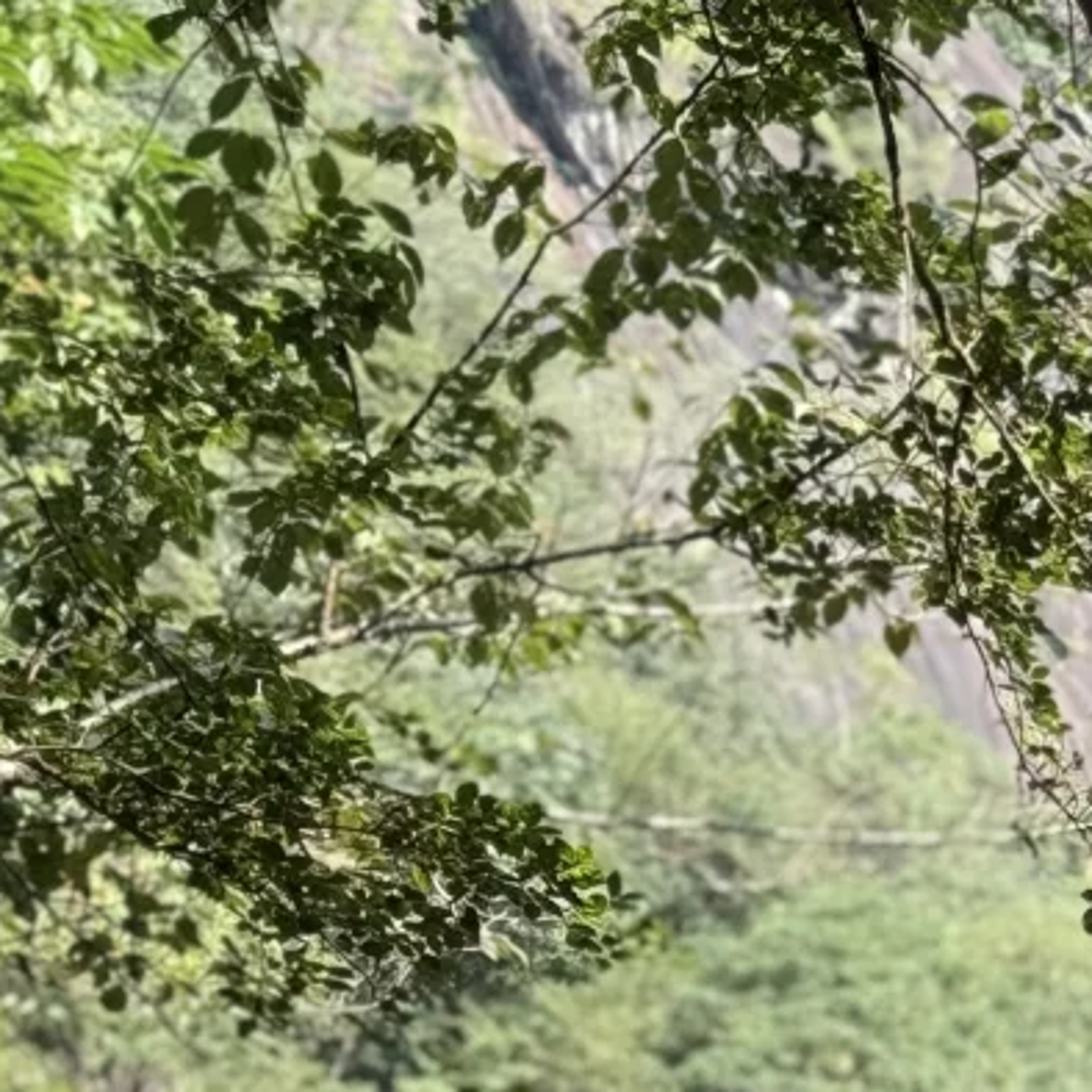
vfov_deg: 10.8
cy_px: 1691
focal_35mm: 155
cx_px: 1394
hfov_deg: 11.0
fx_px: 5532
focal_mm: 6.76
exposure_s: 1/778
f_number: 1.78
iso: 80
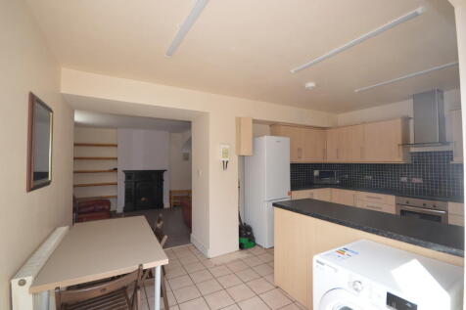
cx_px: 233
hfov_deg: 100.4
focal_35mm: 15
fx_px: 194
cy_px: 155
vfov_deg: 77.3
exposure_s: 1/125
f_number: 5.6
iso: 360
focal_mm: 10
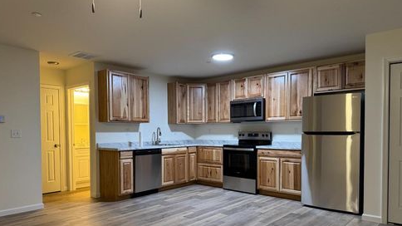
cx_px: 203
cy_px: 139
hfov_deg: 69.9
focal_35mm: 27
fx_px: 288
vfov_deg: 42.6
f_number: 1.78
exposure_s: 1/60
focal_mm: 6.76
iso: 320
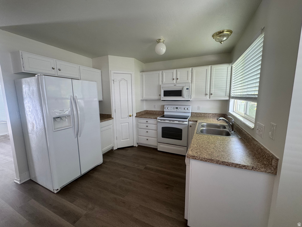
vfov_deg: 85.7
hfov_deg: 102.1
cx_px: 151
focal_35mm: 14
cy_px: 114
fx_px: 122
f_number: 2.2
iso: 160
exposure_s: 1/120
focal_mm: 2.22
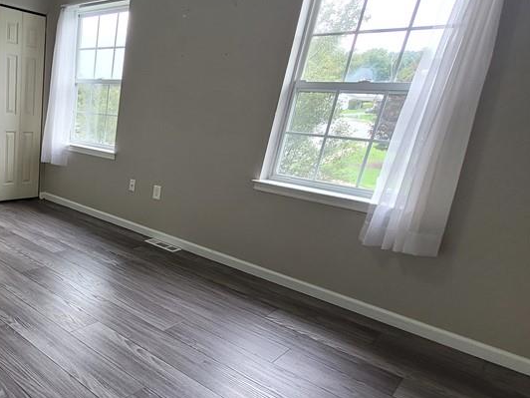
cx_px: 70
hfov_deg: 60.6
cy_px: 259
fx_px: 383
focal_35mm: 25
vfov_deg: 54.0
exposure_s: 1/60
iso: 64
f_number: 2.2
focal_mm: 1.74
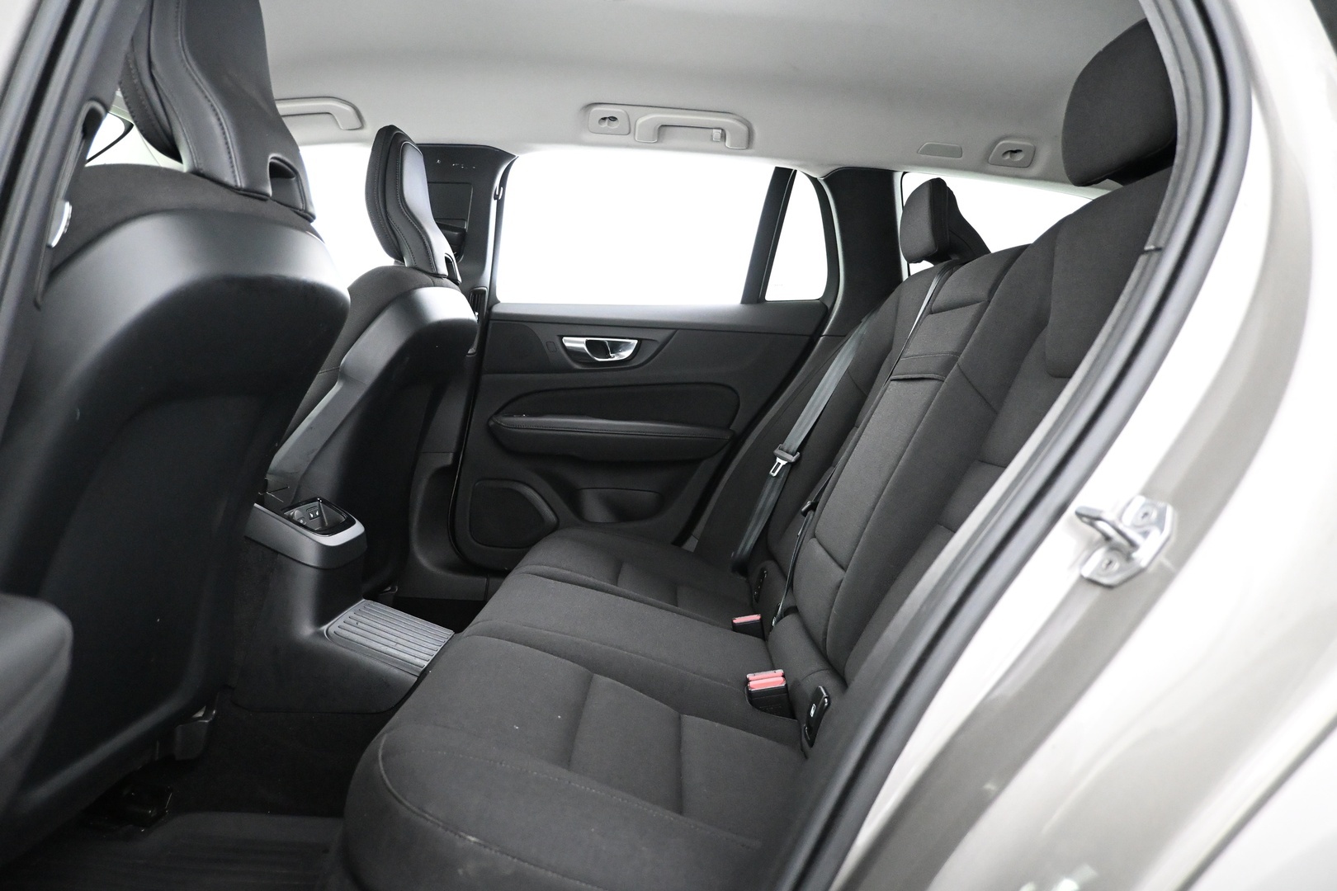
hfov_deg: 70.4
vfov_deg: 50.4
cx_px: 668
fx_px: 947
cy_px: 446
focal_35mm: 26
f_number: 3.5
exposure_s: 1/25
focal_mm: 17
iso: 5600
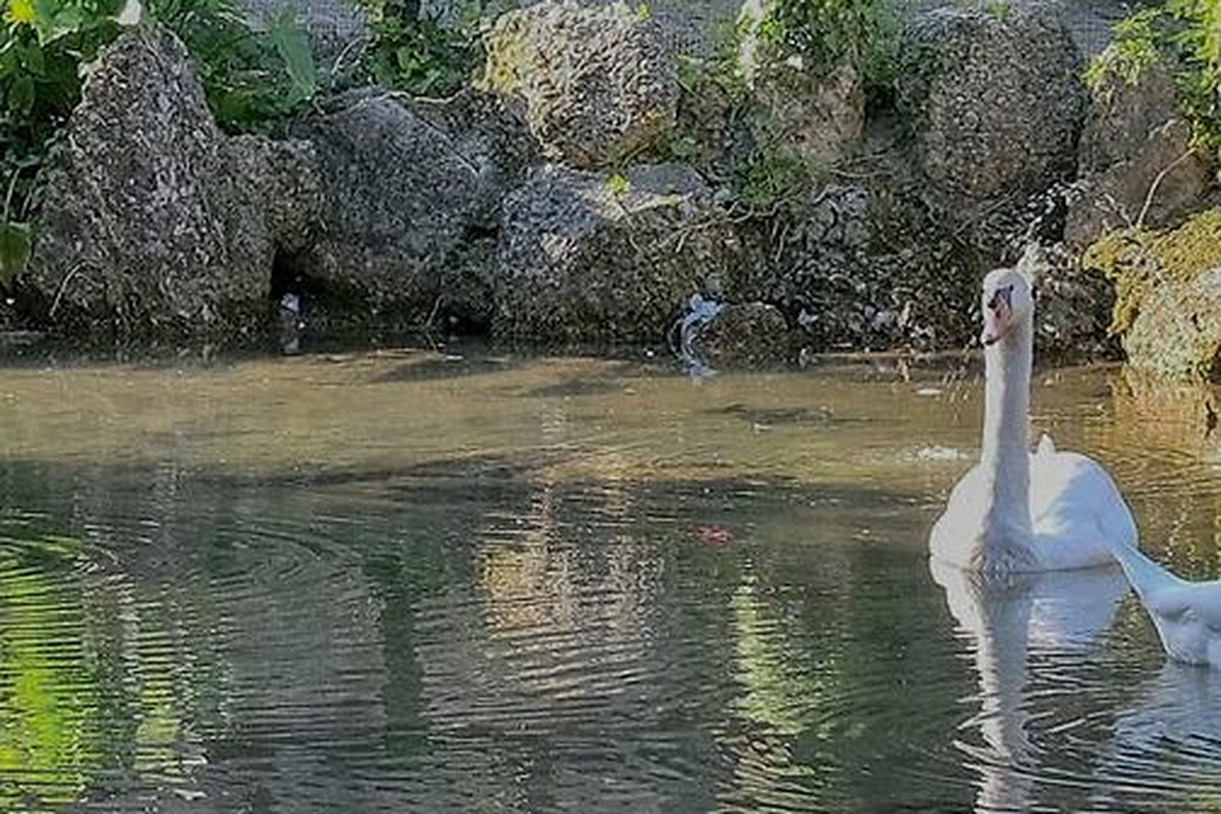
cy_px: 253
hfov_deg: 7.8
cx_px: 0
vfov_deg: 5.2
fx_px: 8885
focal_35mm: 262
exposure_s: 1/170
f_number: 5.6
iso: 400
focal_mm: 36.5
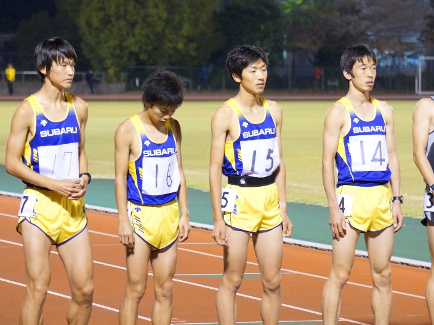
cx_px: 205
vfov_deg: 8.8
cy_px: 162
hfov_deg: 11.7
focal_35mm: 169
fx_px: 2114
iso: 3200
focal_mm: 103
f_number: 5.6
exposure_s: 1/80
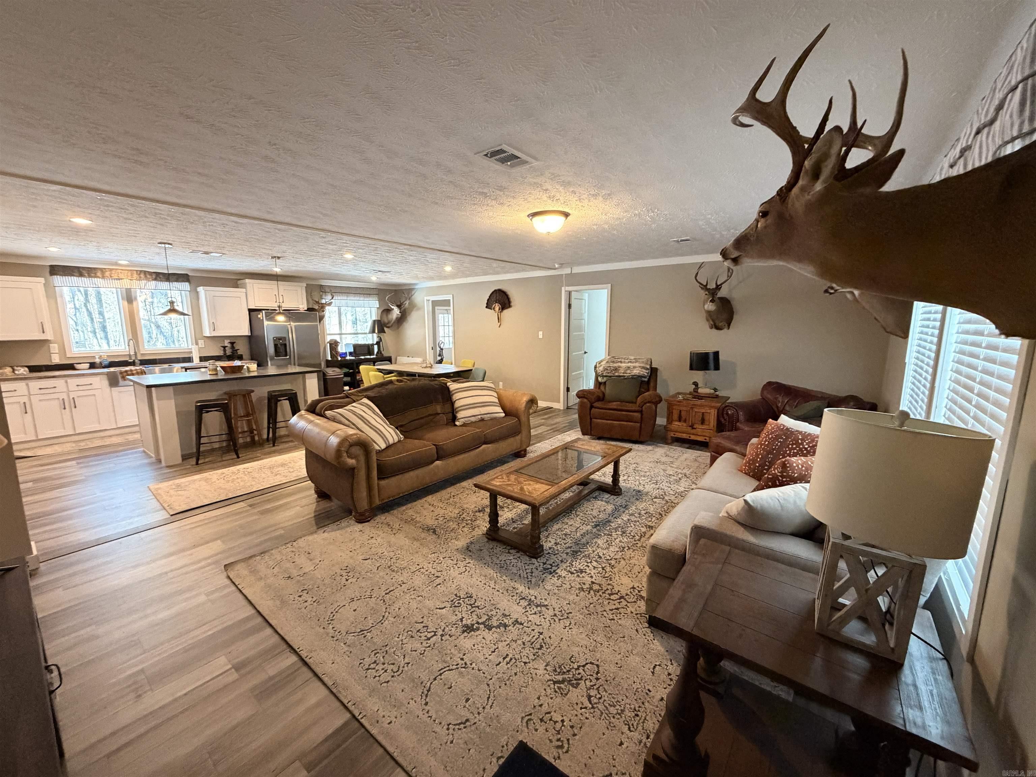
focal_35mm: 14
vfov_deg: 85.7
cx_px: 518
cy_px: 388
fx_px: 419
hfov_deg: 102.1
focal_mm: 2.22
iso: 500
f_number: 2.2
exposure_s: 1/60
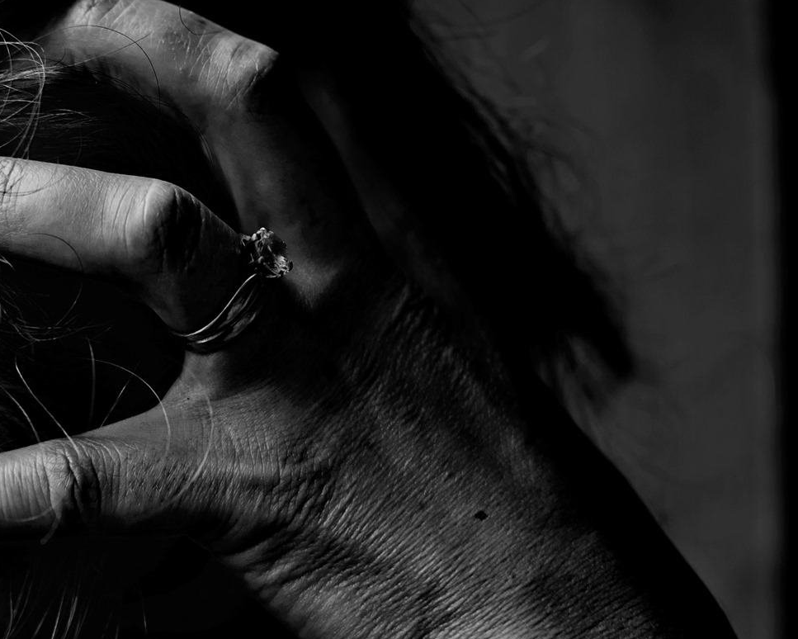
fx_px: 1465
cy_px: 279
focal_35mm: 62
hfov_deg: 28.1
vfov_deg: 24.6
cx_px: -51
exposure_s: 1/160
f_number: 2.8
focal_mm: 31
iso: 200
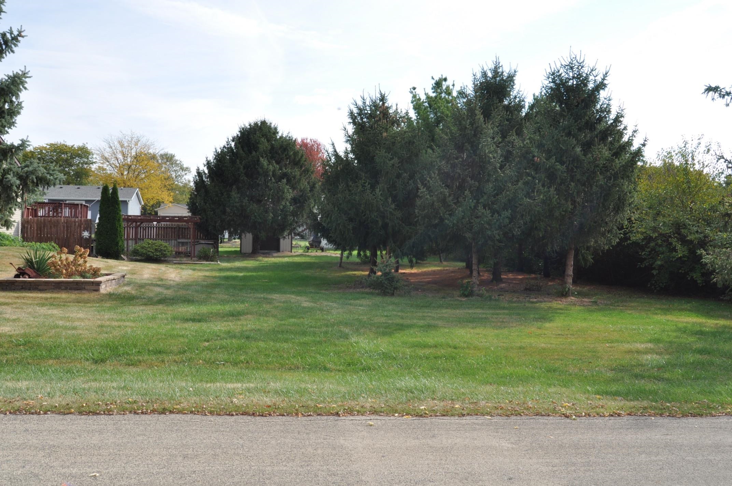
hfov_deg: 57.3
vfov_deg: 39.9
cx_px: 366
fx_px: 670
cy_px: 243
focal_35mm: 33
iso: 200
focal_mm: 22
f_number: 11
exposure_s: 1/200
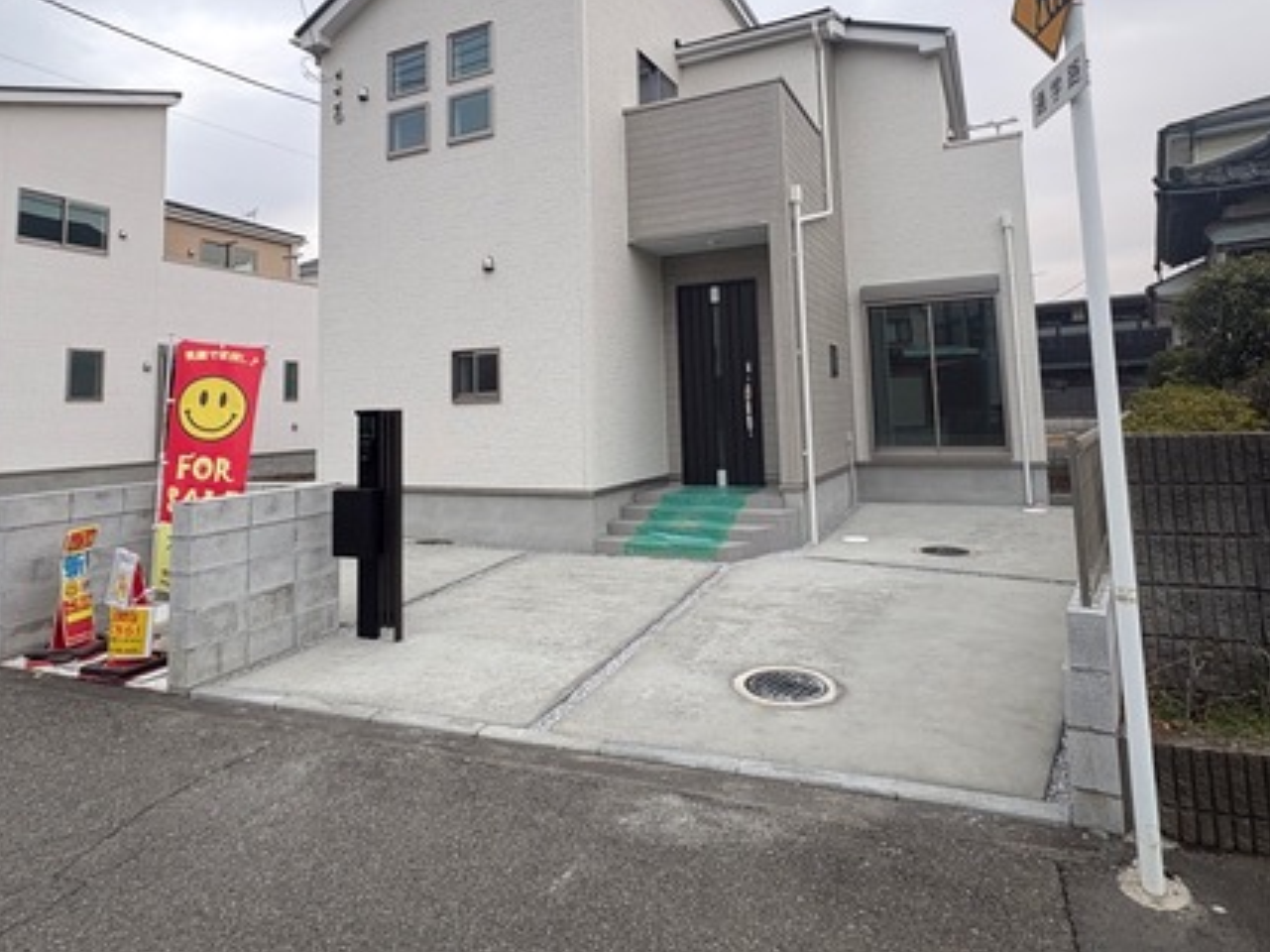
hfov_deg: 79.0
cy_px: 339
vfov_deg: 62.3
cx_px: 634
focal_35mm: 21
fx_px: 770
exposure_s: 1/99
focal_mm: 2.22
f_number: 2.2
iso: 100
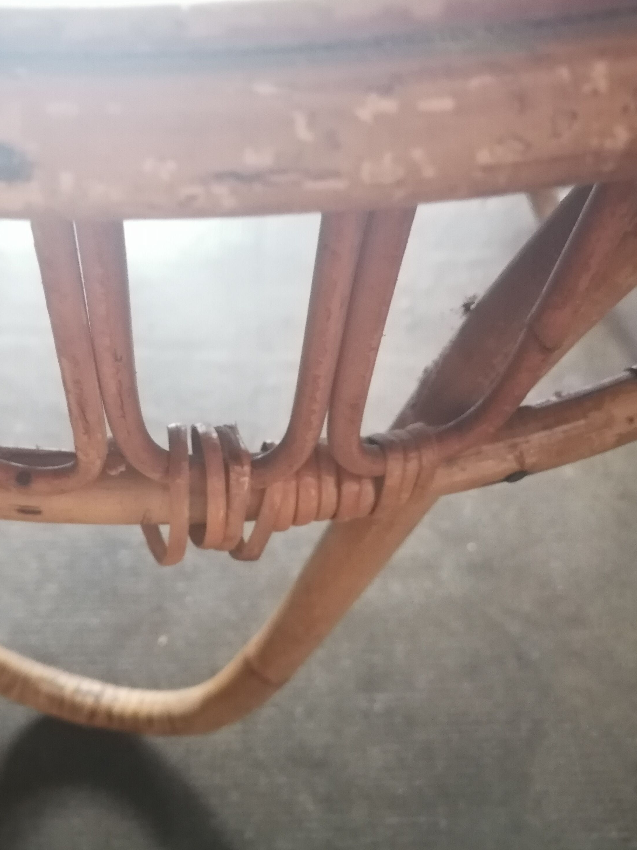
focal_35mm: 37
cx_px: 180
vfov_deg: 50.1
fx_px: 908
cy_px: 421
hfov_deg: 37.9
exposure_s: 1/20
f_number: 1.8
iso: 1600
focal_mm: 5.3
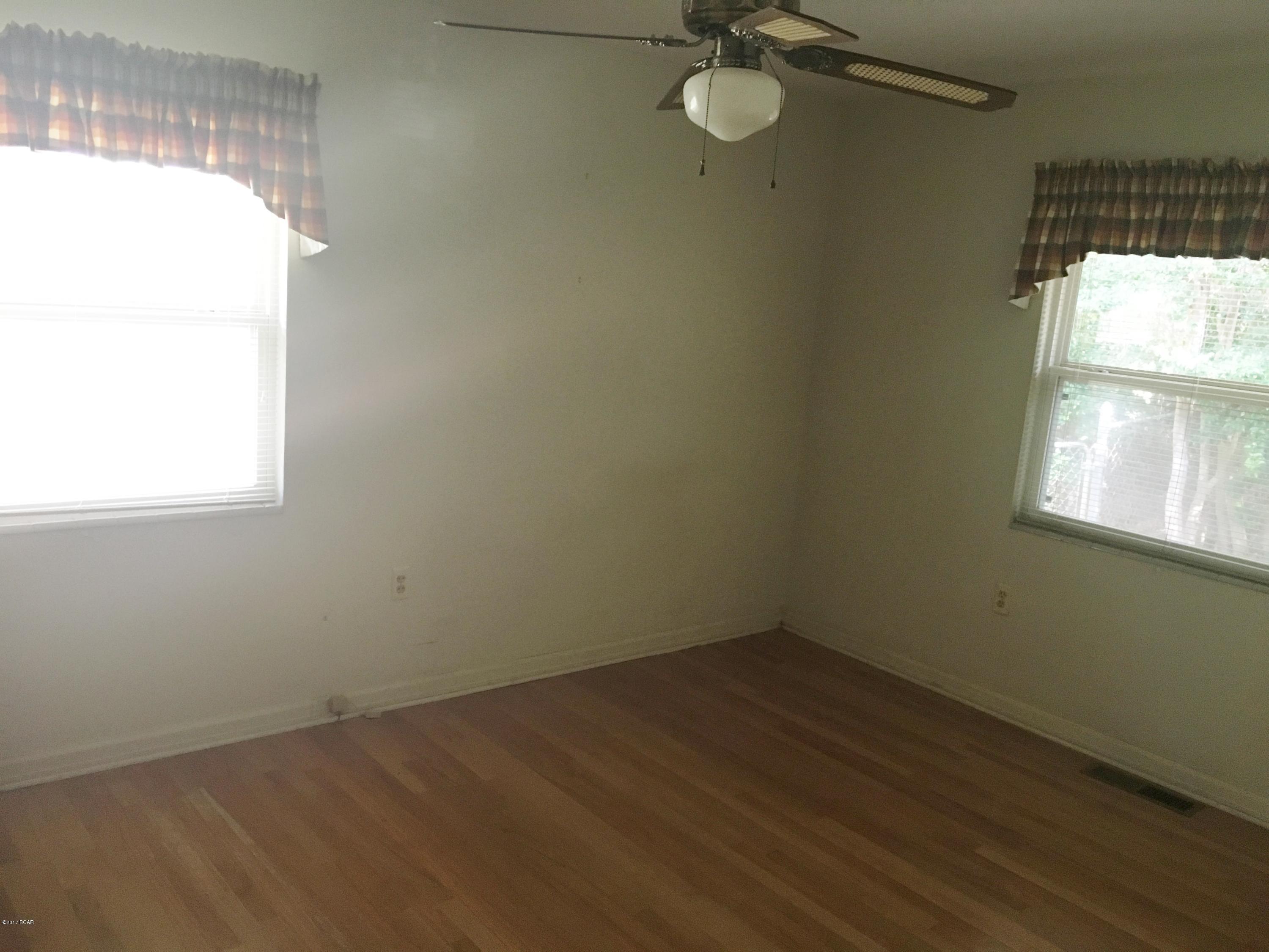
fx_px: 1063
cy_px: 476
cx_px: 634
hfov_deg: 61.7
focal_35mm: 29
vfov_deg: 48.2
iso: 160
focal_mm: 4.15
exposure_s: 1/30
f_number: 2.2
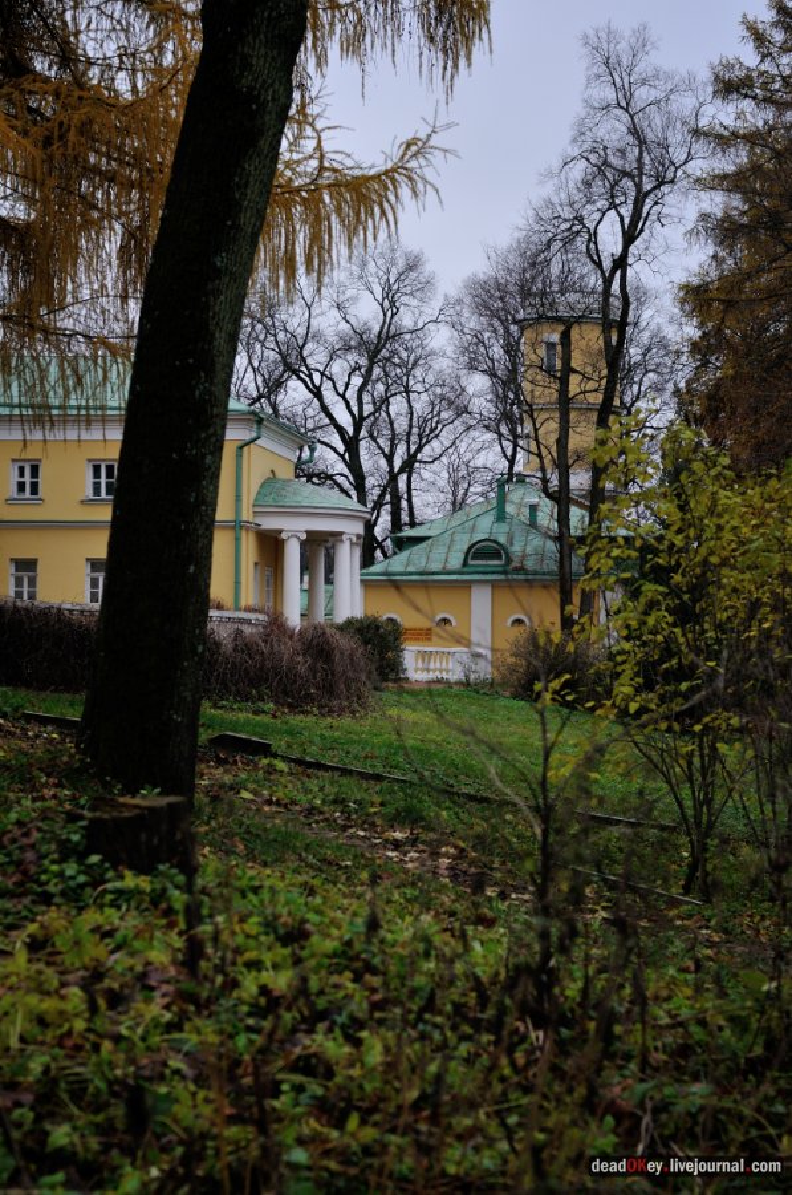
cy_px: 598
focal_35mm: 75
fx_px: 2483
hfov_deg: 18.1
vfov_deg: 27.0
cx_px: 396
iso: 320
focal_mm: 50
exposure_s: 1/320
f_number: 3.5
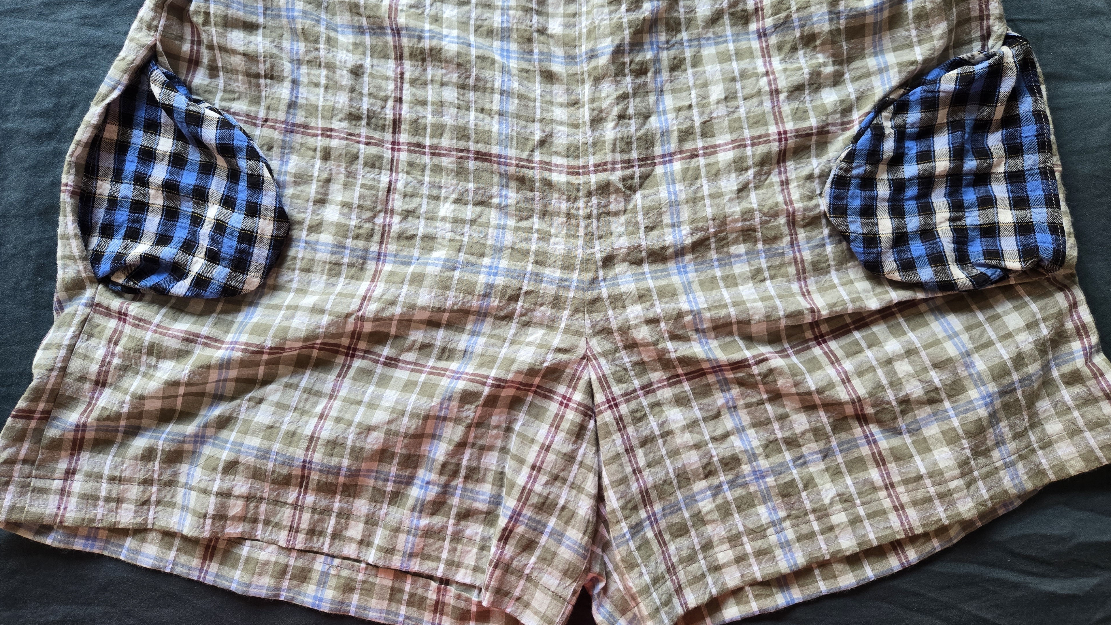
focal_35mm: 26
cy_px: 248
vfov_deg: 44.1
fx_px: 766
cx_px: 561
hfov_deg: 71.9
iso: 160
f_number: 1.8
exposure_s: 1/180
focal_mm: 5.4
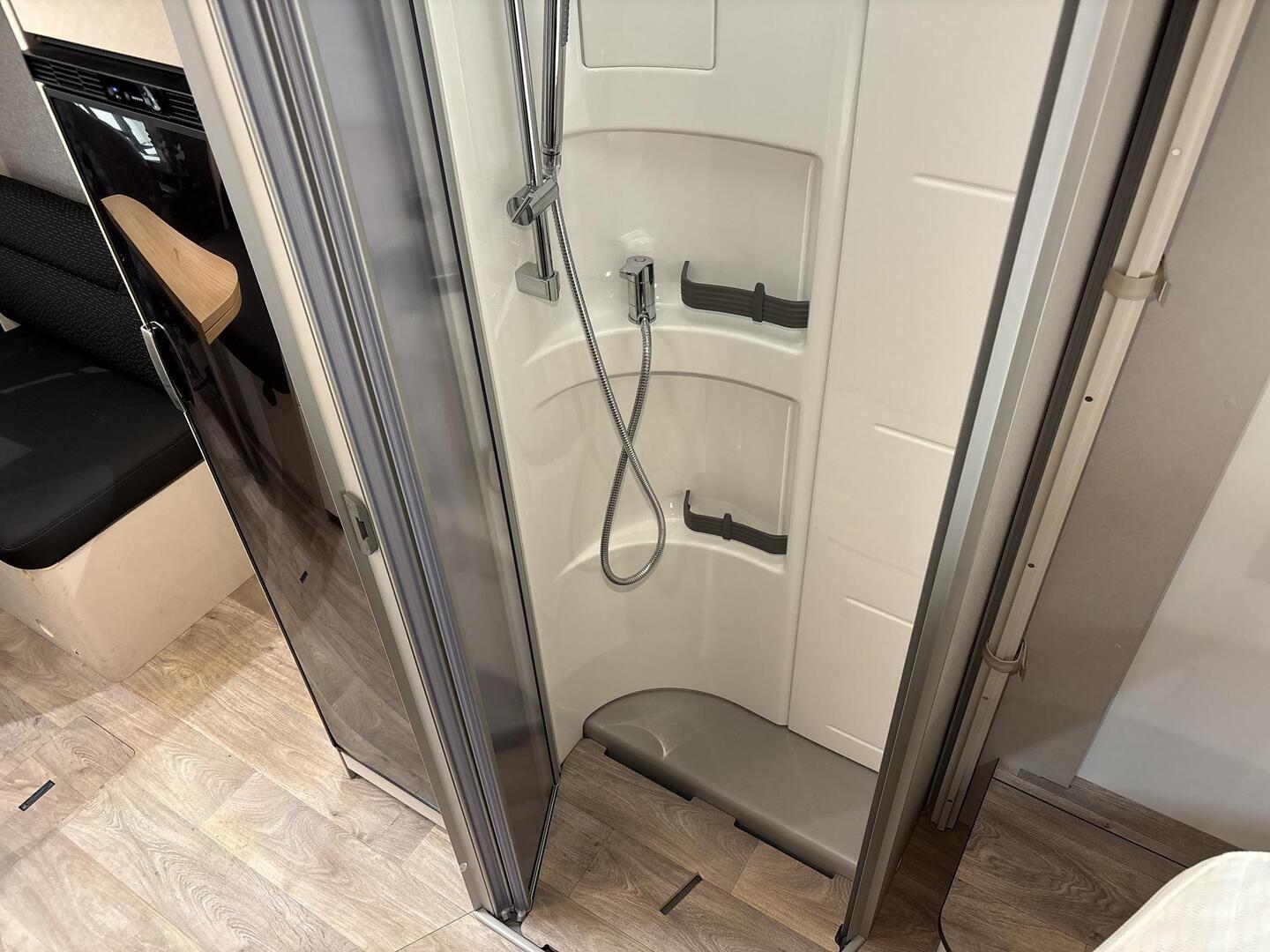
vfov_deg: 53.1
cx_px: 635
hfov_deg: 67.3
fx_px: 954
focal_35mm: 26
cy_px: 476
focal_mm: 5.96
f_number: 1.6
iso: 250
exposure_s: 1/60
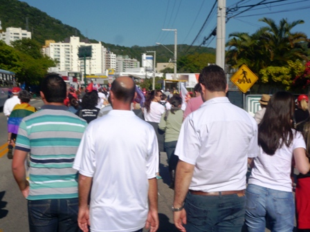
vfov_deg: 30.3
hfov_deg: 39.7
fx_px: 430
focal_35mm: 48
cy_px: 116
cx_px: 155
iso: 100
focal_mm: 8.6
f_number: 13
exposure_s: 1/125
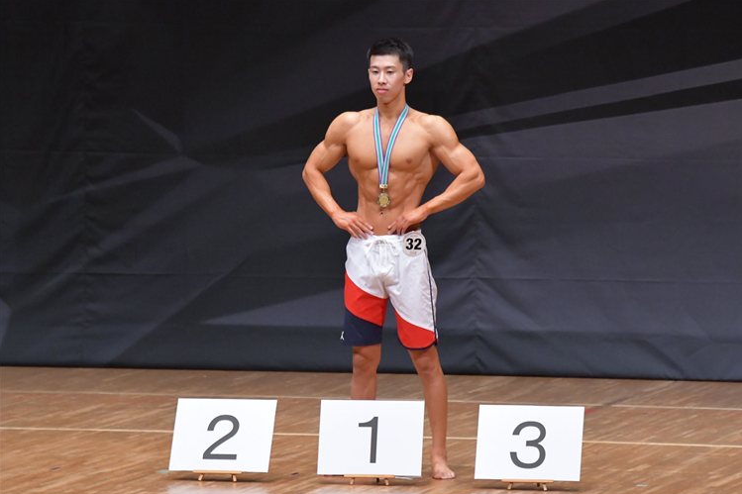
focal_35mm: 295
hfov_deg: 7.0
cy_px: 253
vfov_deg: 4.7
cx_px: 383
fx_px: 6079
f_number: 5.6
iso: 6400
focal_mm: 190
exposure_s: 1/400
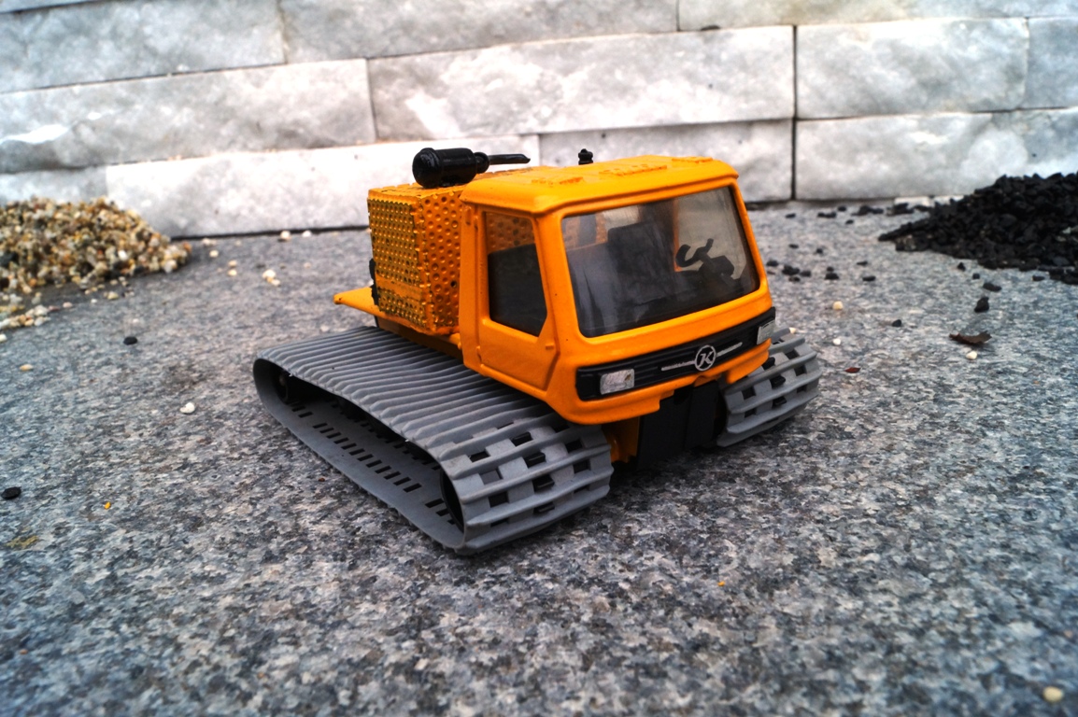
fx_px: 898
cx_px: 539
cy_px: 358
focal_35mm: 30
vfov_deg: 43.6
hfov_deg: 62.0
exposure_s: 1/60
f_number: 16
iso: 640
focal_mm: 20
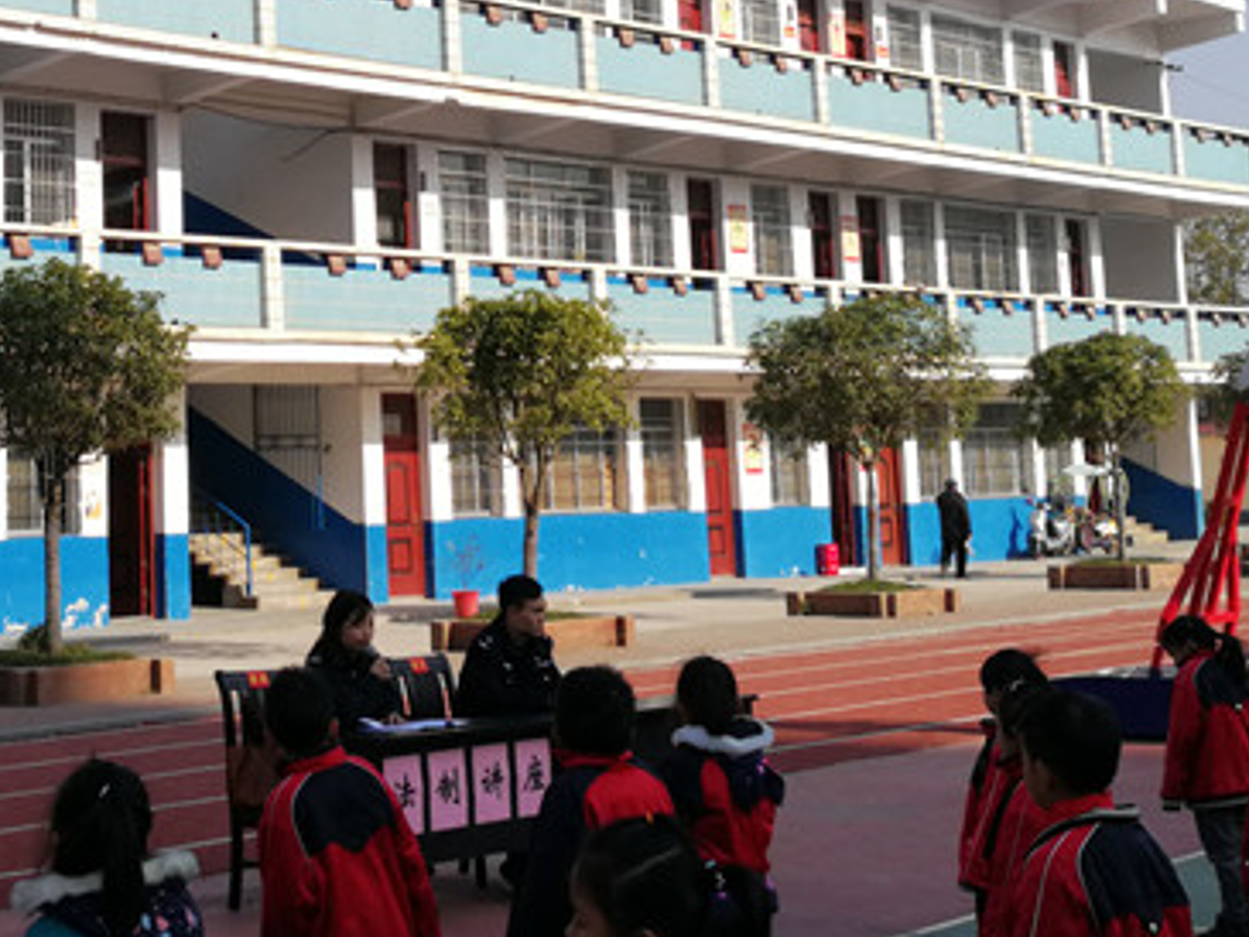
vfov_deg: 21.5
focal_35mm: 67
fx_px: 2418
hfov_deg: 28.3
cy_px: 116
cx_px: 246
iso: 50
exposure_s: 1/1022
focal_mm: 3.84
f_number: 2.2
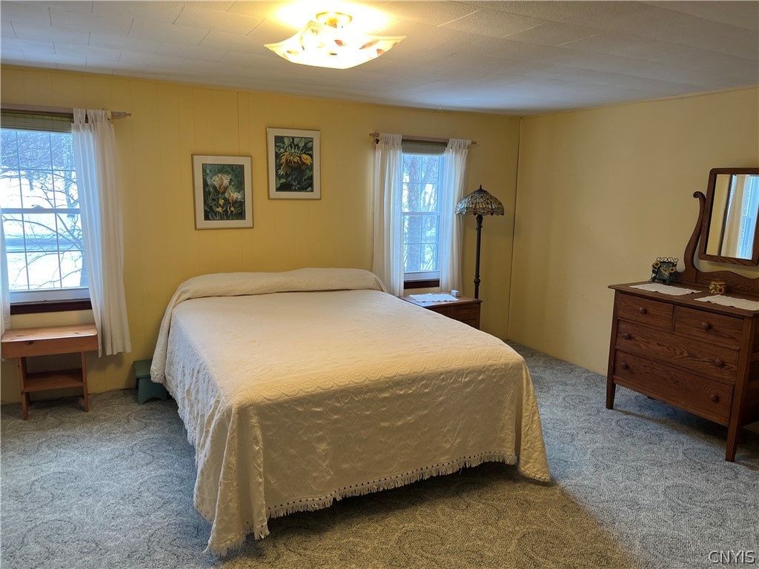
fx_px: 570
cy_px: 284
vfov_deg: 53.1
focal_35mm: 26
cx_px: 380
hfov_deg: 67.3
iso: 64
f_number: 1.6
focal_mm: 5.1
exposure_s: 1/60
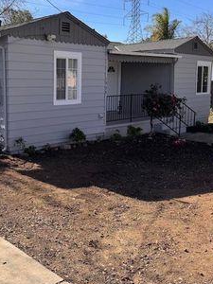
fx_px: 328
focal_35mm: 40
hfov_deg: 34.6
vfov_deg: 46.6
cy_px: 116
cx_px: 37
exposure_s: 1/2331
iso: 80
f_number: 1.78
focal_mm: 6.76
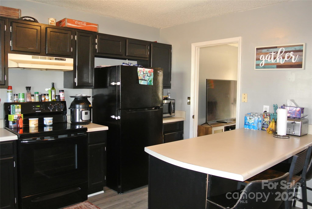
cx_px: 156
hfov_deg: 63.6
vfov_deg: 45.1
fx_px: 252
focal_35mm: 29
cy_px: 104
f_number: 3.5
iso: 800
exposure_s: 1/60
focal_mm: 11
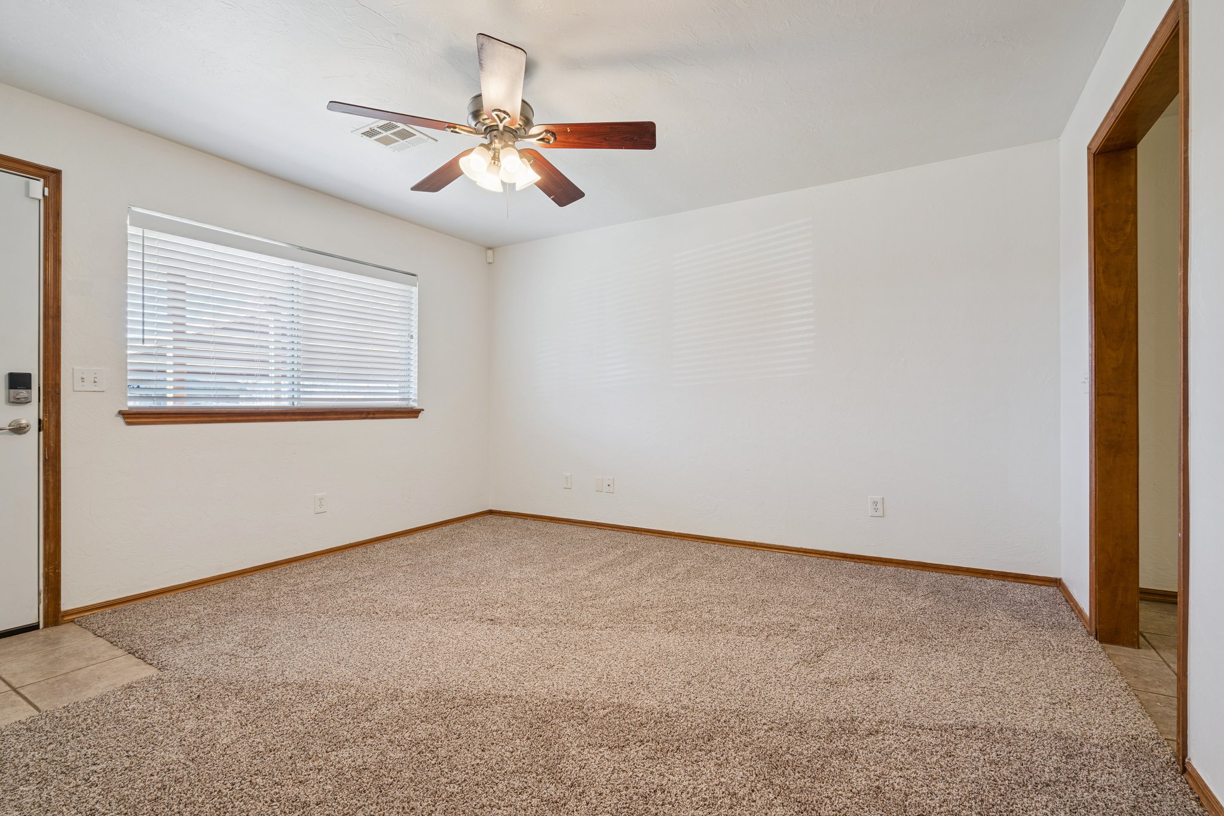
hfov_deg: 96.7
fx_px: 544
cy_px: 408
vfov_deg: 73.8
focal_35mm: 16
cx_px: 612
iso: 200
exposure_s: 1/15
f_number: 7.1
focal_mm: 16
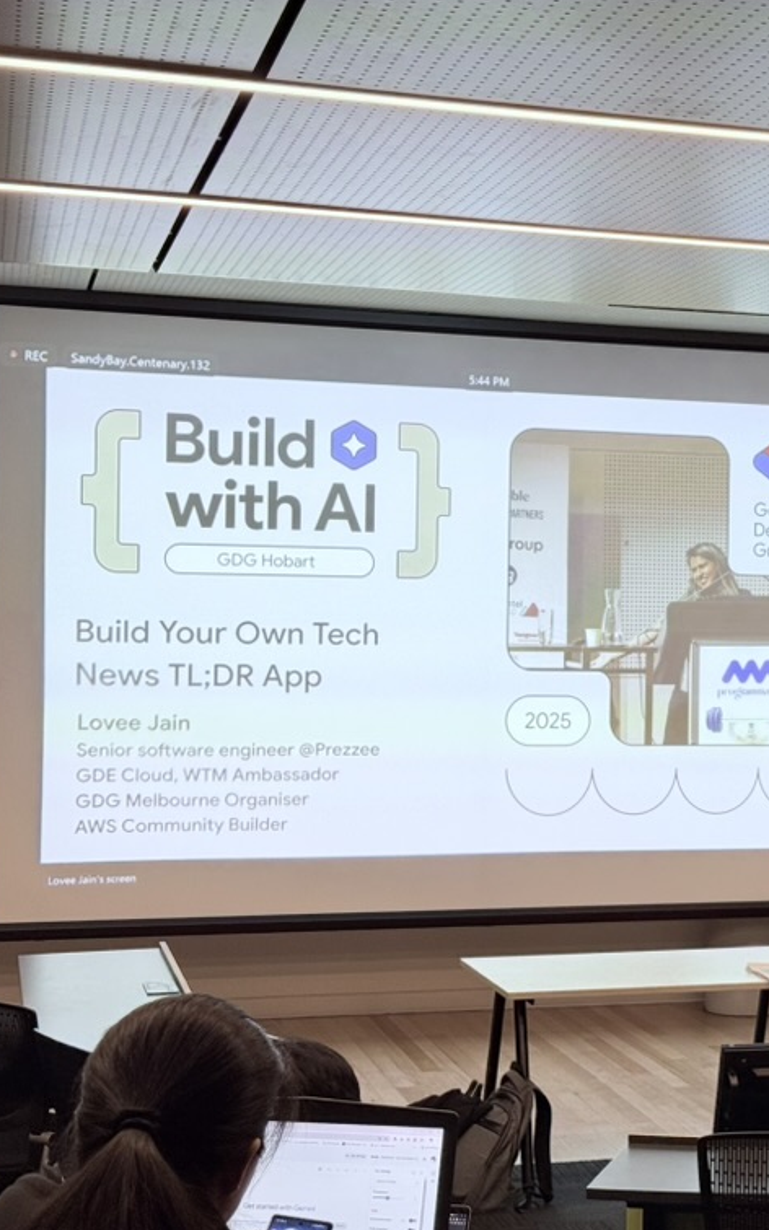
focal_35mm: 69
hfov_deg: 18.3
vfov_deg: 29.8
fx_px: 2313
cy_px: 614
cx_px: 787
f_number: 1.78
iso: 80
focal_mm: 6.76
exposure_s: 1/62
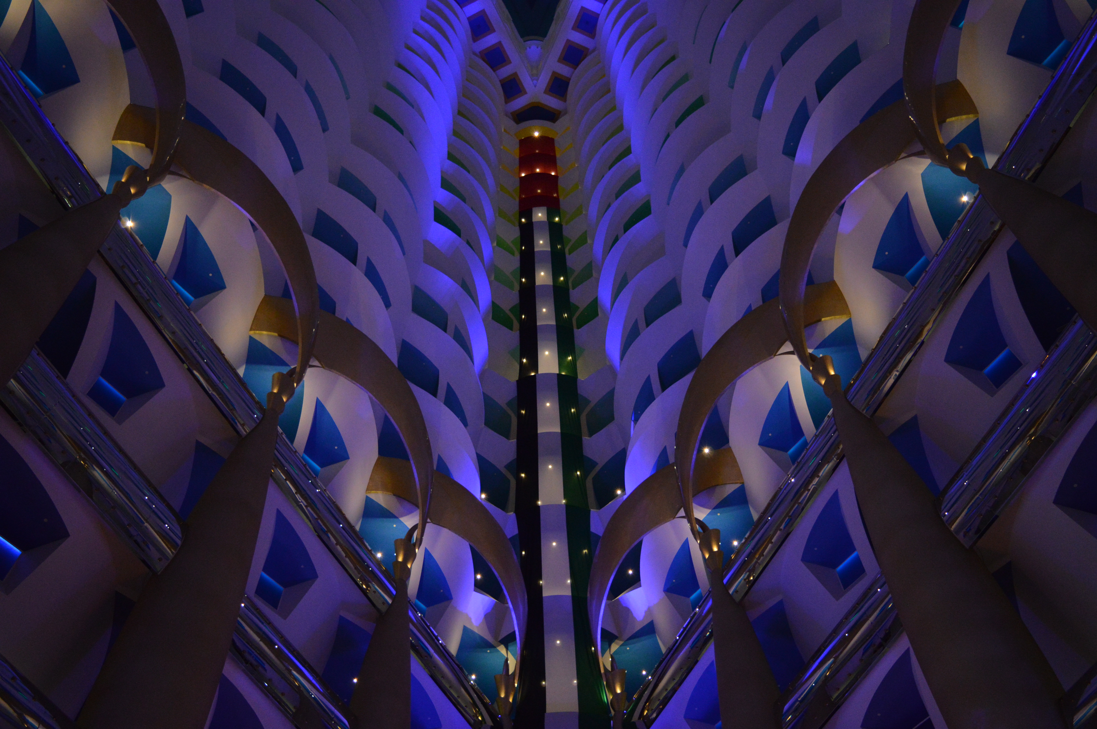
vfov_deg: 41.6
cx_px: 548
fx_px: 959
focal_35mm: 32
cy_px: 364
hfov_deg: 59.5
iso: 1600
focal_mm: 21
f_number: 3.8
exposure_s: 1/60
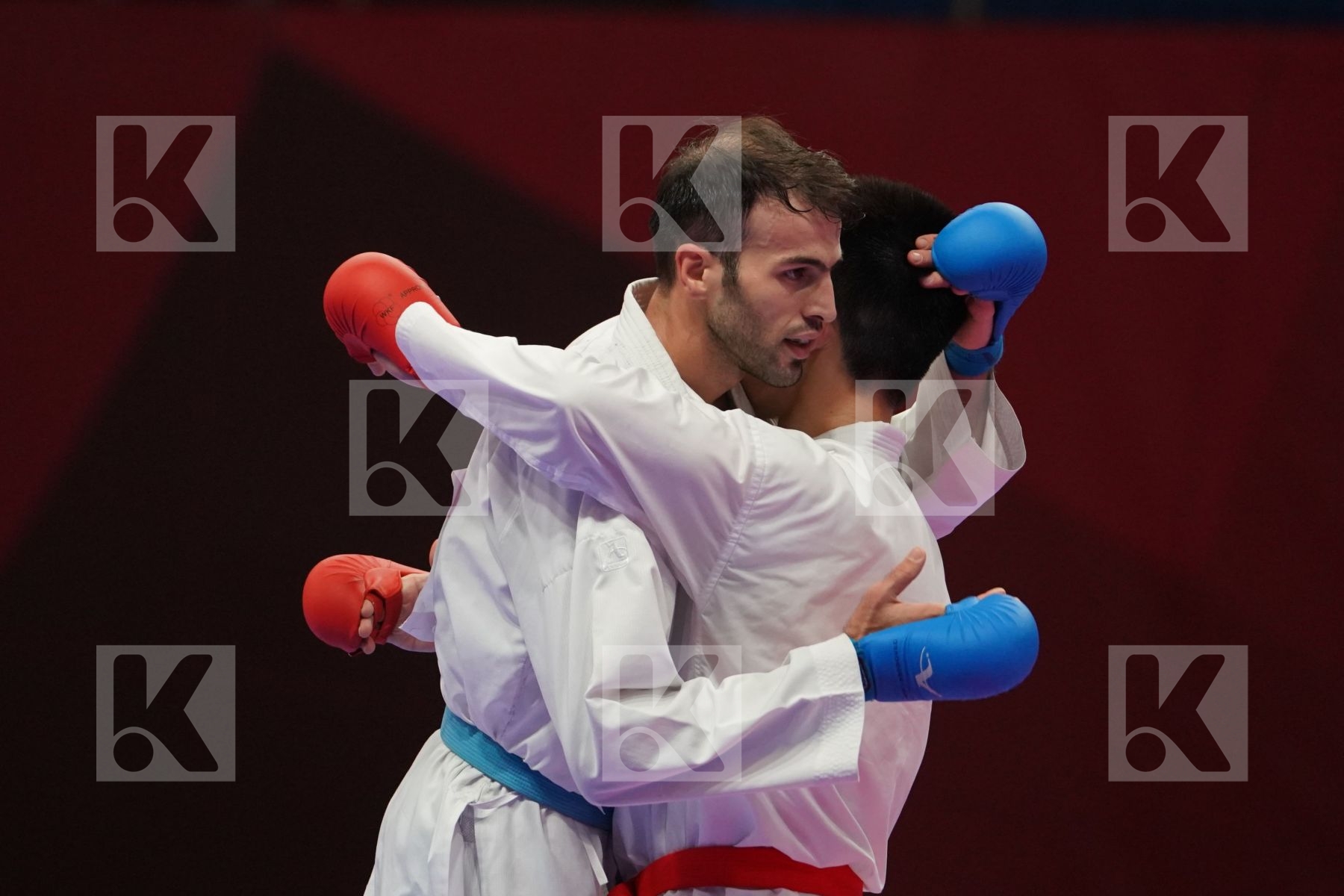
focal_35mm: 420
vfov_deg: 3.3
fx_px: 15679
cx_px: 672
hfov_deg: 4.9
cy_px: 448
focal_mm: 280
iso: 3200
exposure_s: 1/1000
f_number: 4
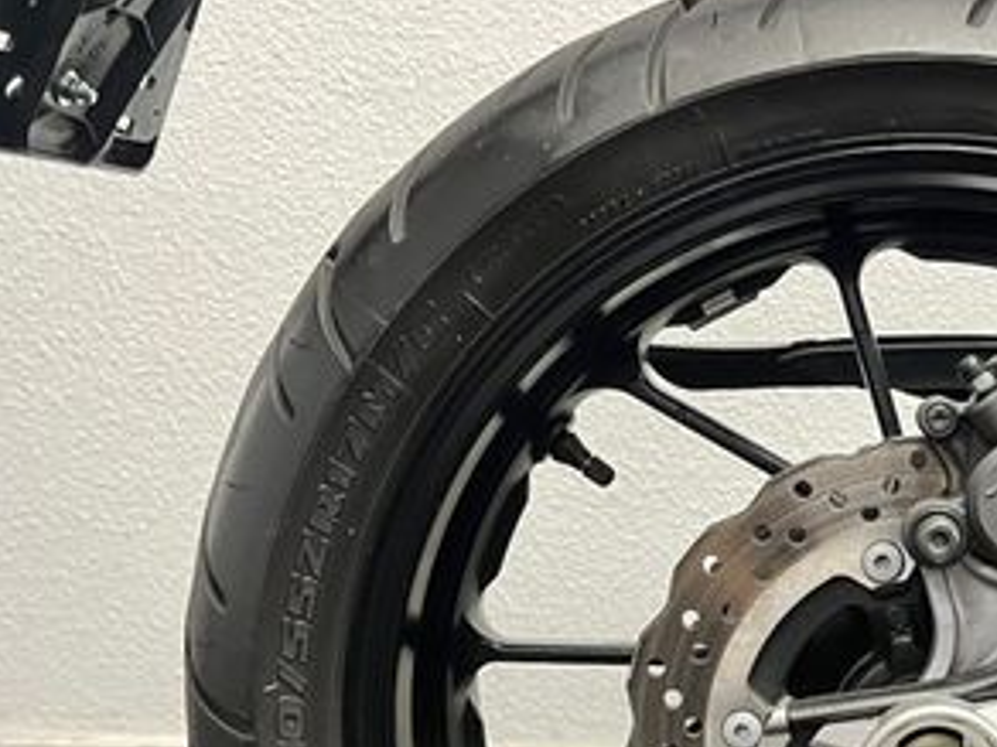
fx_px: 1642
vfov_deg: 24.9
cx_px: 918
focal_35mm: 57
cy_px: 679
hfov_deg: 32.0
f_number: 1.6
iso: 320
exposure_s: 1/50
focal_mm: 5.1
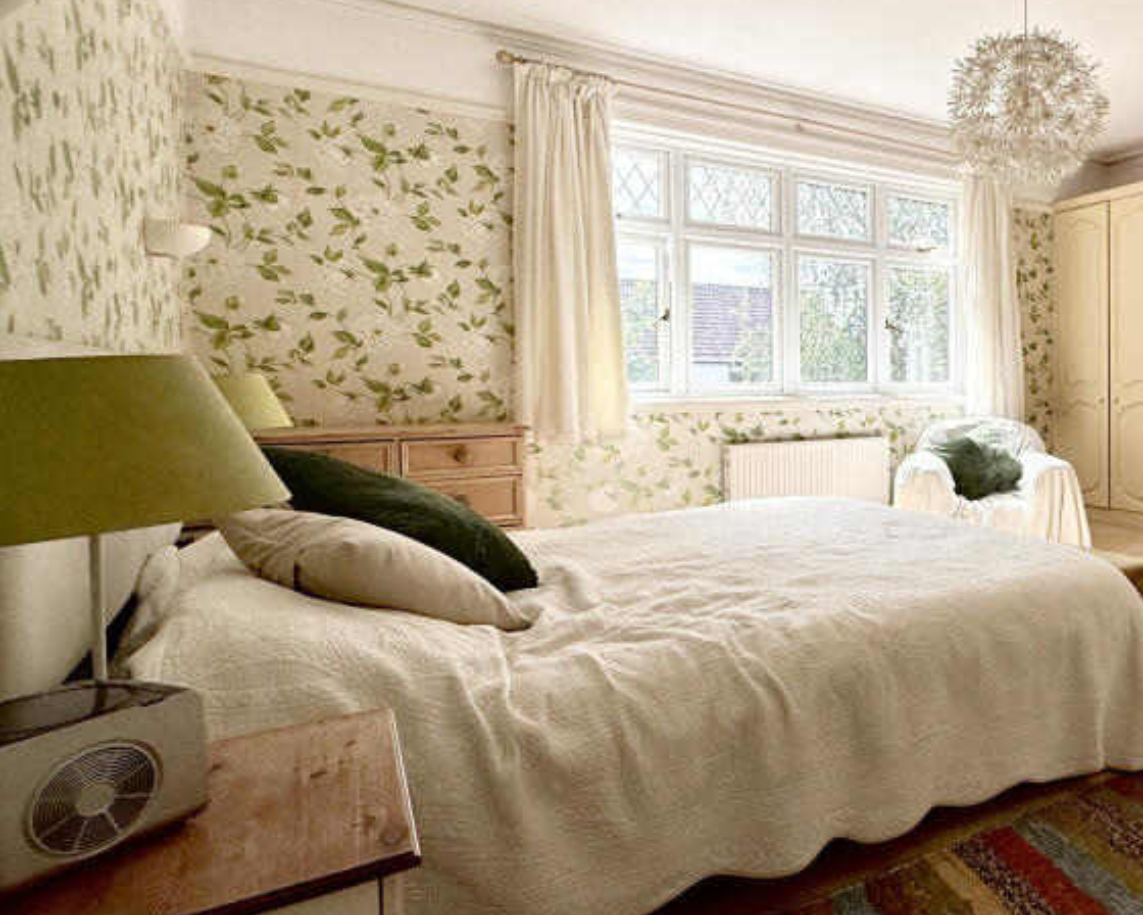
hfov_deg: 58.3
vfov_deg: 56.7
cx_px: 1029
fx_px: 846
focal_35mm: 25
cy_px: 413
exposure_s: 1/468
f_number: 2.2
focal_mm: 2.22
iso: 64
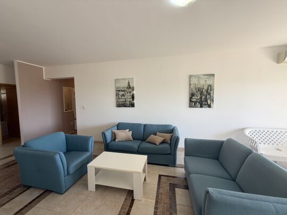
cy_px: 108
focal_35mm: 14
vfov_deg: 85.7
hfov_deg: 102.1
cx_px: 144
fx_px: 116
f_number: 2.2
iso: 64
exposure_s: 1/99
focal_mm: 2.22
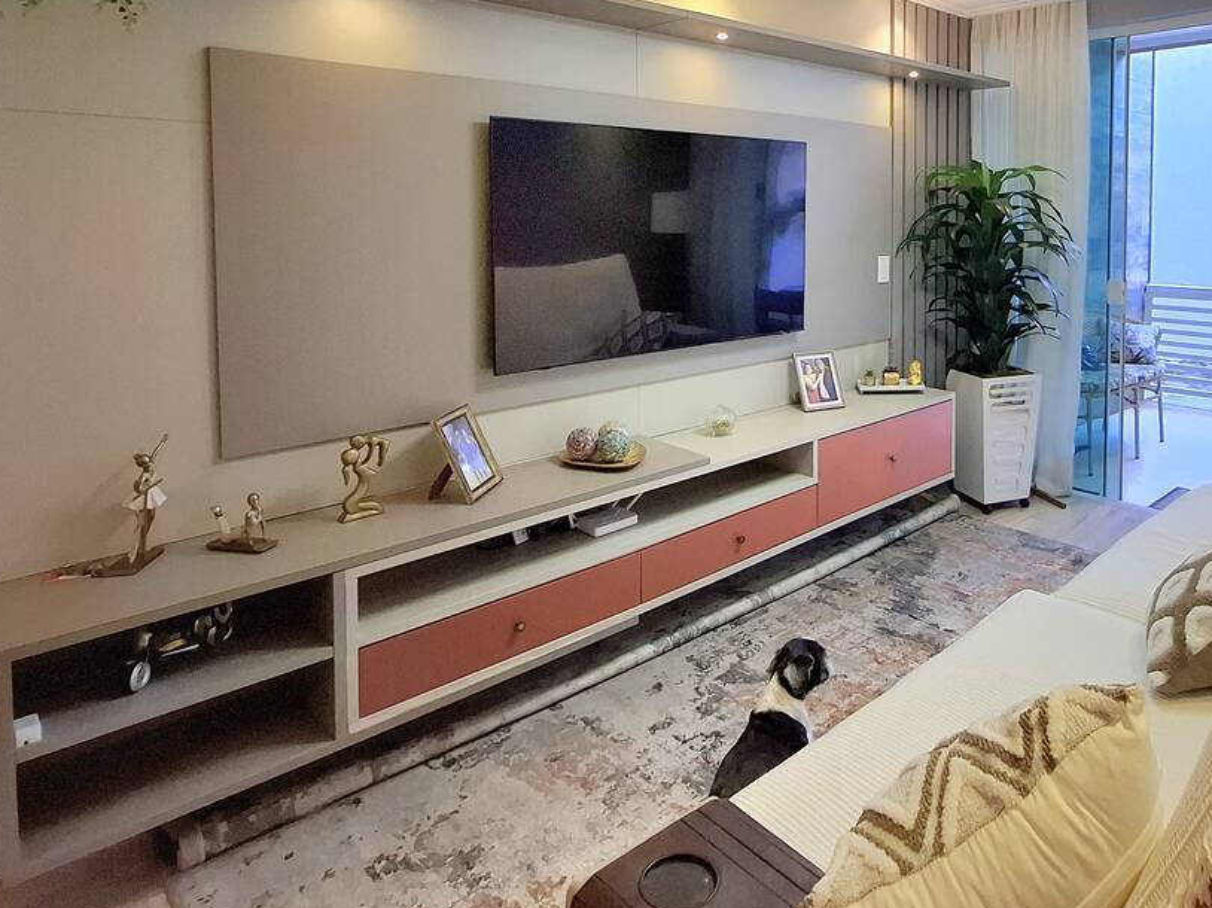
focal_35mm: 23
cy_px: 243
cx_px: 811
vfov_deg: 56.4
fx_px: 805
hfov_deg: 71.7
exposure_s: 1/40
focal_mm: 1.74
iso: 100
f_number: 2.2
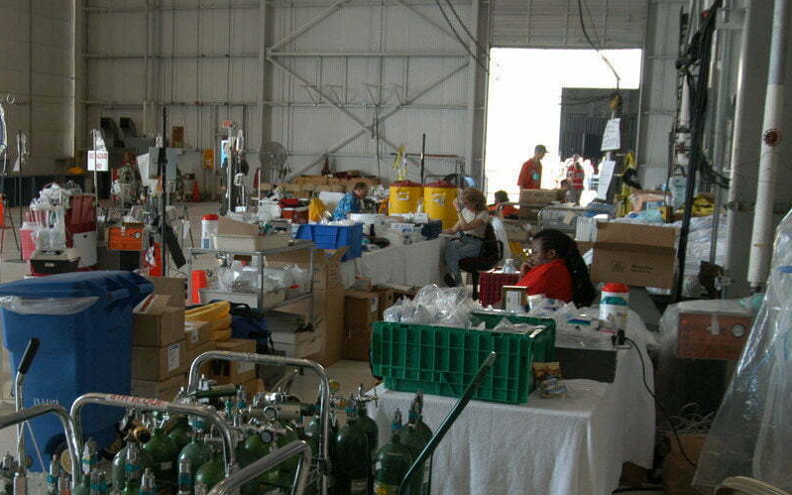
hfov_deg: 42.4
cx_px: 313
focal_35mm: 47
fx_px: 1014
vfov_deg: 27.2
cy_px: 332
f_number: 5
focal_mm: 24
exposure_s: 1/100
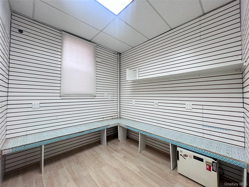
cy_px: 94
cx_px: 124
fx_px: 94
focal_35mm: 13
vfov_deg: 89.9
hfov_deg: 106.2
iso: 125
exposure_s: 1/59
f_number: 1.8
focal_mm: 1.57
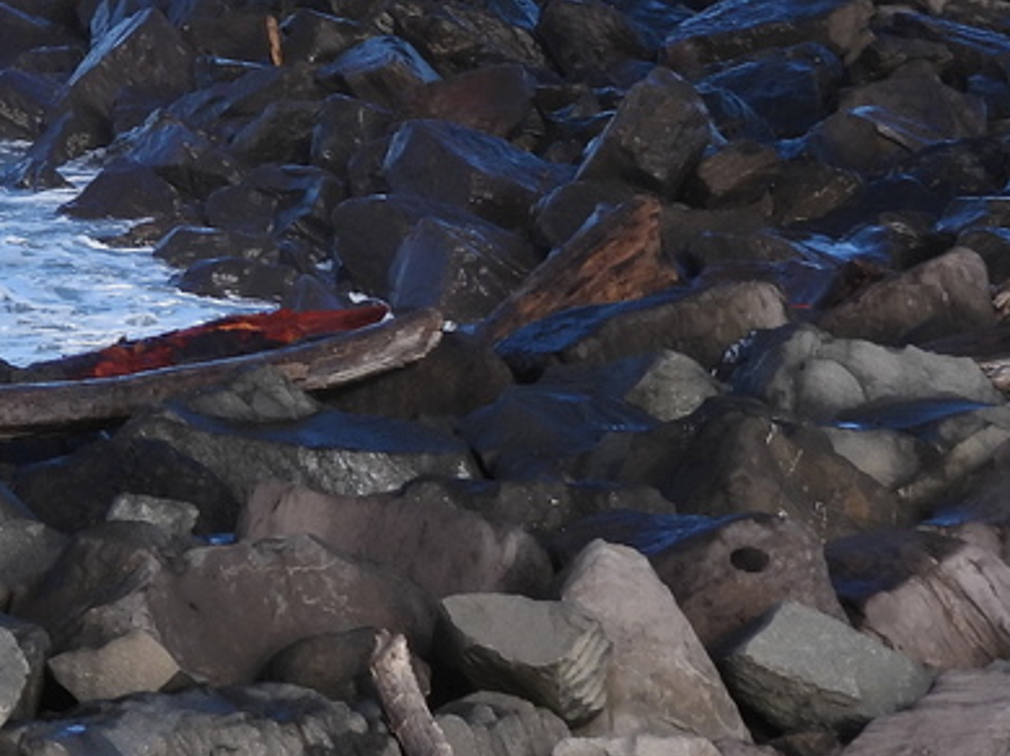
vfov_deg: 5.3
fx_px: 8135
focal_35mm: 279
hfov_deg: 7.0
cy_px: -290
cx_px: -344
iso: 100
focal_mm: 15.2
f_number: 4
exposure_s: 1/800
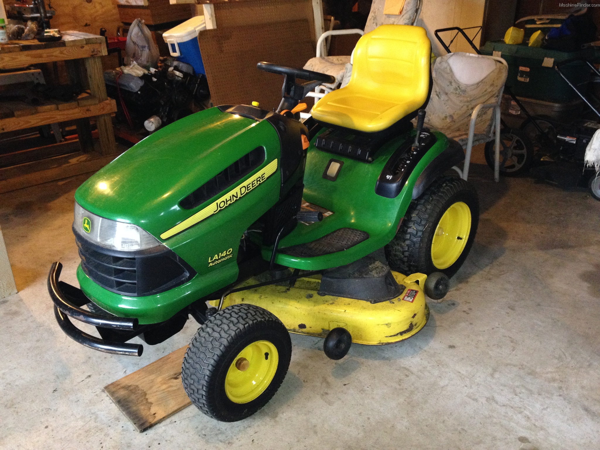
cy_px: 225
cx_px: 300
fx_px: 607
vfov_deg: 40.7
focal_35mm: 35
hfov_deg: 52.6
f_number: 2.4
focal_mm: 4.28
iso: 320
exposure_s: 1/16
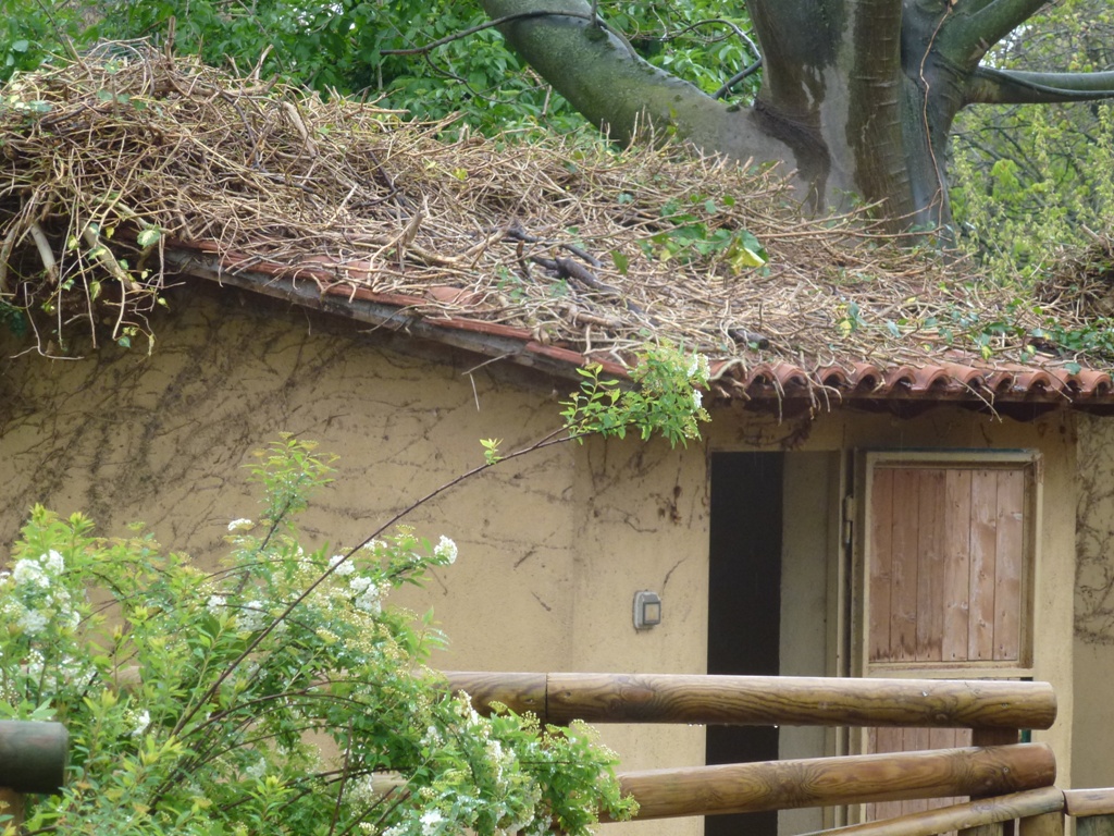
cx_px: 557
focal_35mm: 155
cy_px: 418
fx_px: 4988
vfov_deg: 9.6
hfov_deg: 12.7
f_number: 5.3
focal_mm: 27.7
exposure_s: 1/100
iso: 250
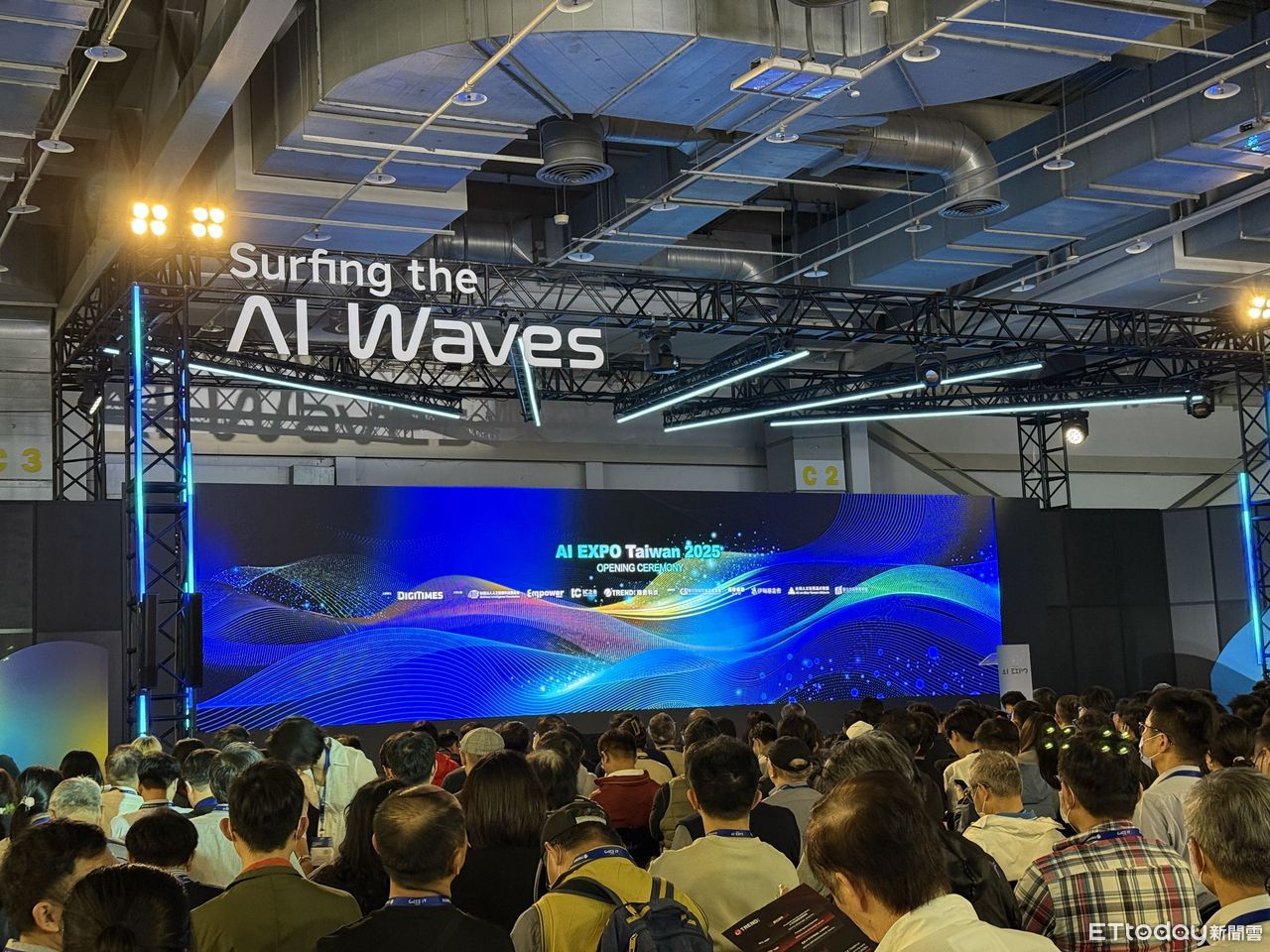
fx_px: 1761
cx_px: 635
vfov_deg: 30.3
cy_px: 476
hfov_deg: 39.7
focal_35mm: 48
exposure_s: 1/40
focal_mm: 6.76
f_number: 1.78
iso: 250
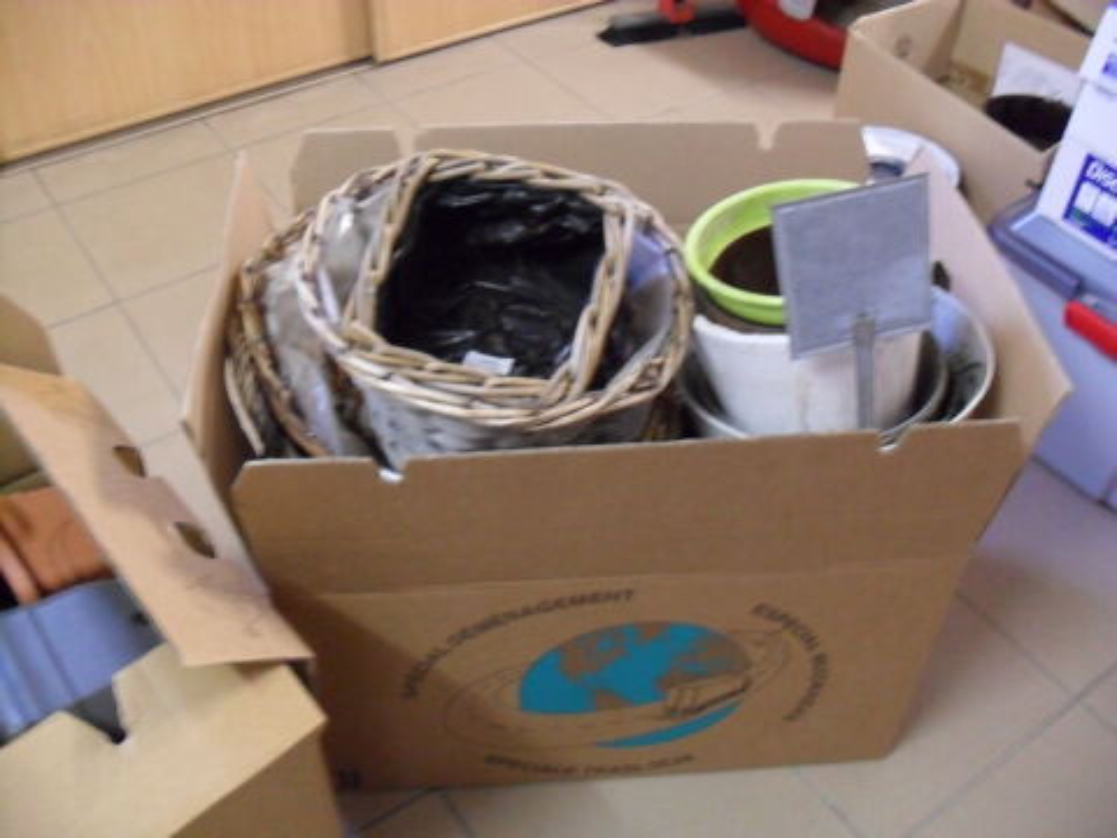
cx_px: 558
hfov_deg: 52.6
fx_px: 1129
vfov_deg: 40.7
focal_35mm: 35
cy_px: 419
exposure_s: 1/8
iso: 400
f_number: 3
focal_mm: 6.3
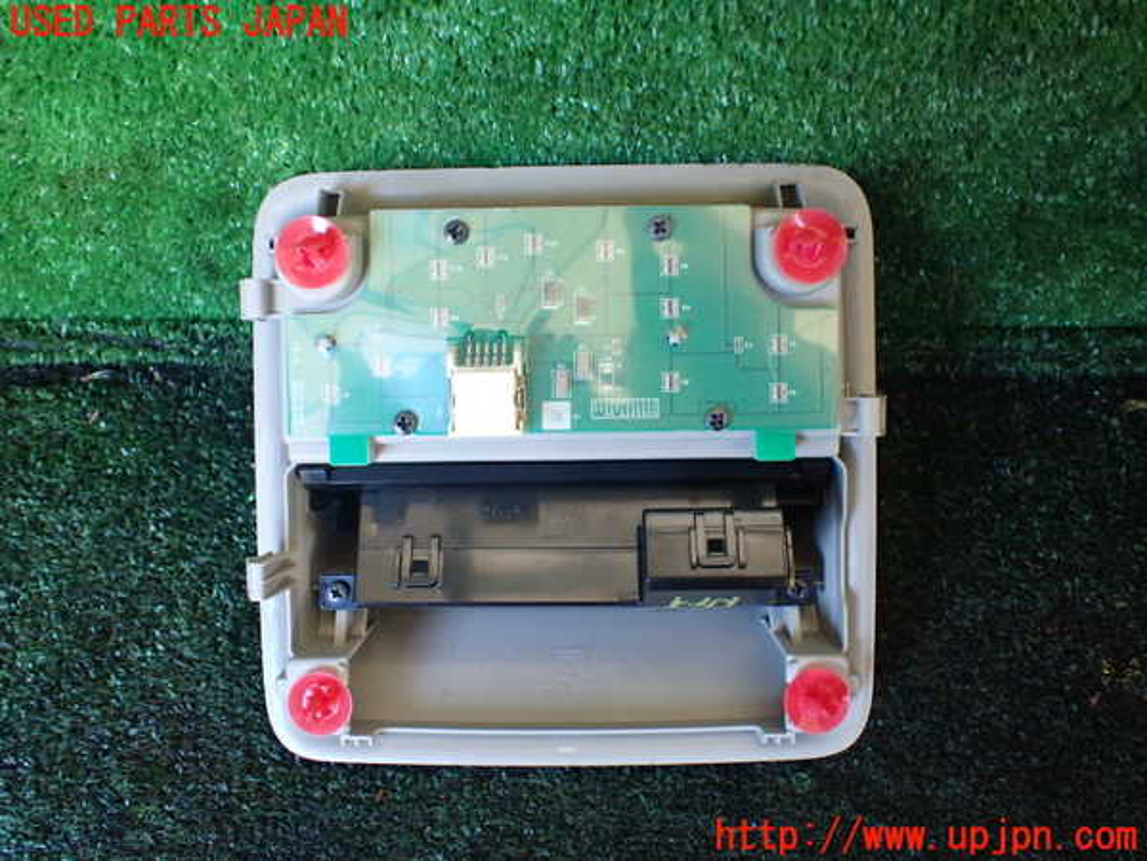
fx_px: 994
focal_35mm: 30
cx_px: 574
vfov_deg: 46.8
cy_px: 430
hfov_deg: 60.0
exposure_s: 1/80
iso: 800
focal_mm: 5.4
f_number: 2.3
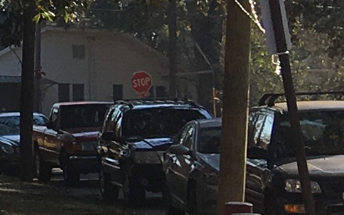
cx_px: -569
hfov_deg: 8.3
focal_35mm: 226
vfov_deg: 5.8
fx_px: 2120
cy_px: -73
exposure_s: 1/855
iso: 25
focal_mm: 4.15
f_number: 2.2
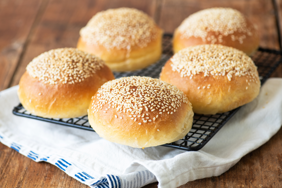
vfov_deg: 13.0
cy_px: 94
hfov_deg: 19.5
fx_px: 822
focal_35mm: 105
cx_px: 141
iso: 125
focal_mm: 105
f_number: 5.6
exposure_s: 1/125
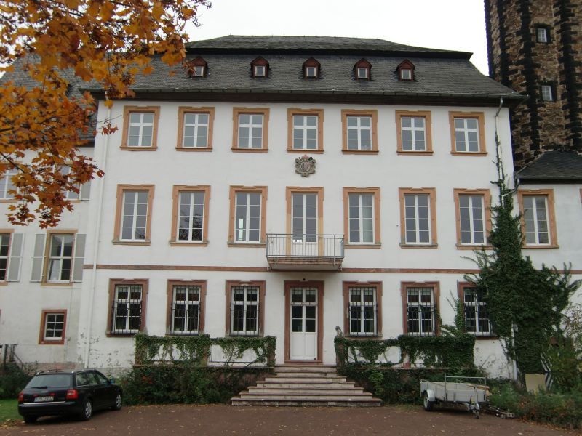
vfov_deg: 41.8
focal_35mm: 34
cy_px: 218
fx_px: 572
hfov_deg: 54.0
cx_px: 291
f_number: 3.6
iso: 64
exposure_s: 1/60
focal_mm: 6.1
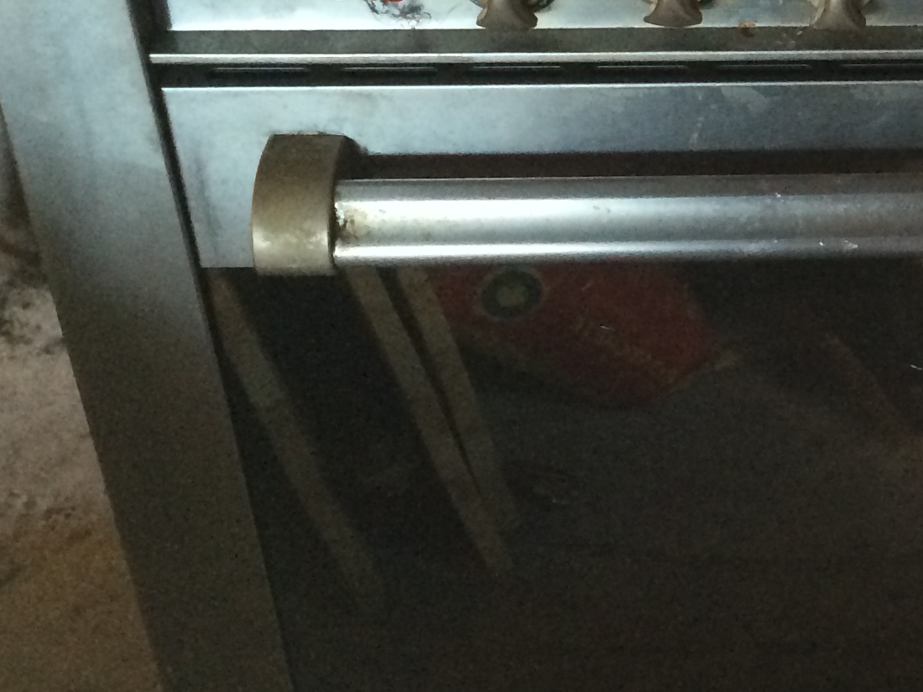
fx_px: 2373
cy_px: 148
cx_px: 1165
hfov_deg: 20.3
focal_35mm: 89
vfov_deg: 16.5
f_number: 2.2
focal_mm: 4.12
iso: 200
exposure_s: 1/30
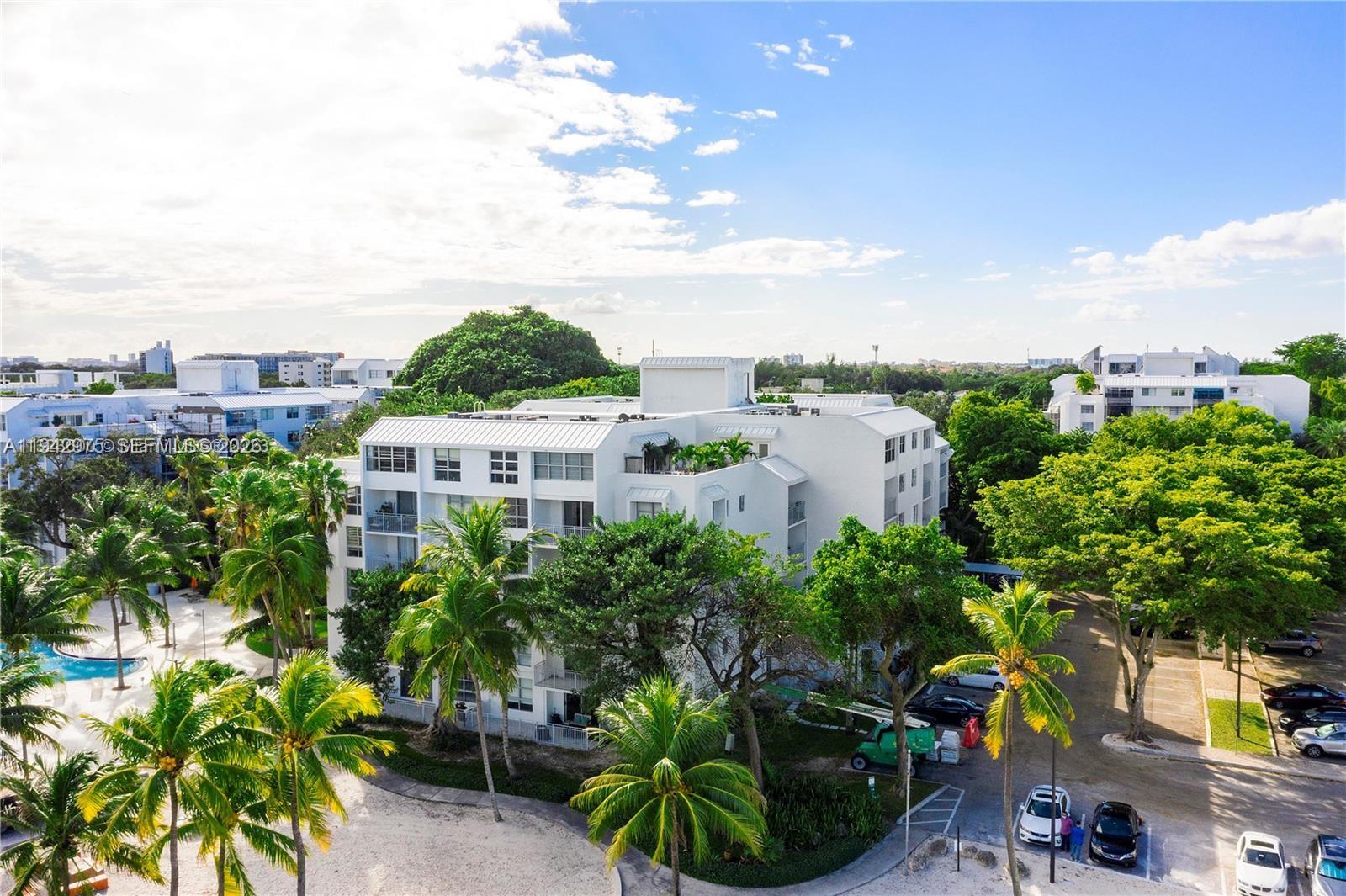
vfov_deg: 46.4
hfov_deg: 65.5
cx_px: 673
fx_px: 1046
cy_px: 448
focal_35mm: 28
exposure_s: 1/120
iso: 100
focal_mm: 10.26
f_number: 11
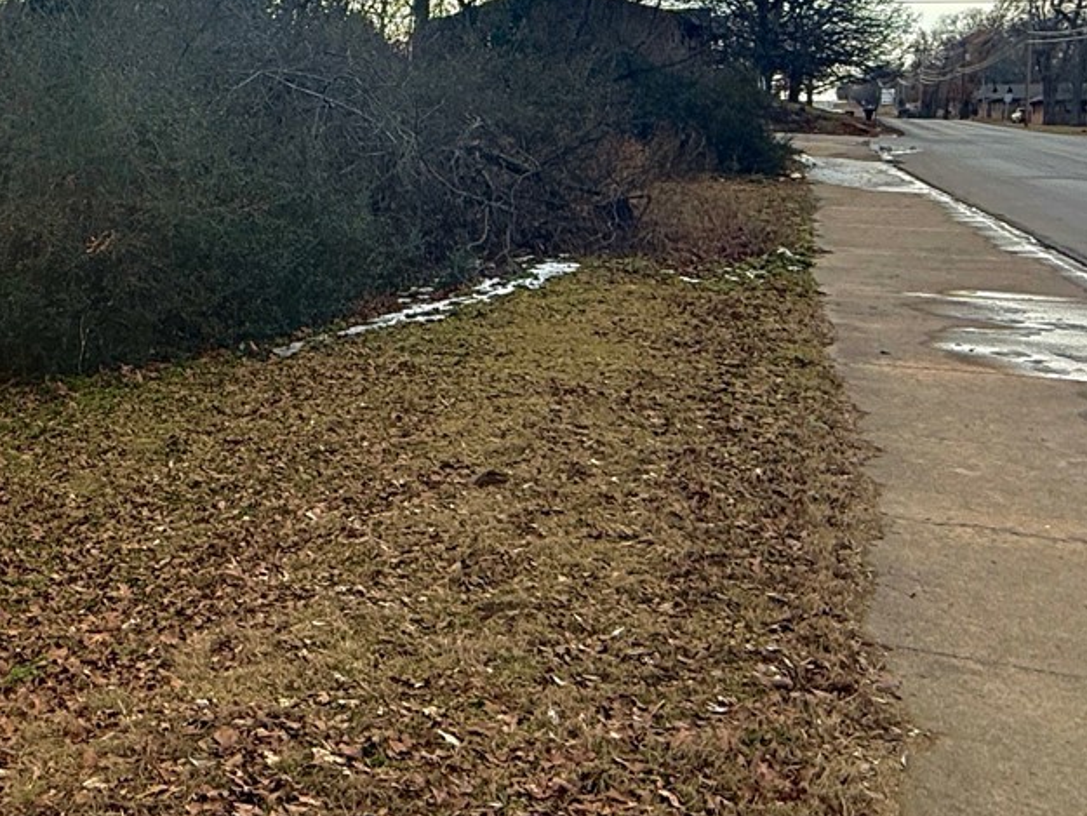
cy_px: 214
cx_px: 40
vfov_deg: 33.0
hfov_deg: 39.5
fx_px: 1351
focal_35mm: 43
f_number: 2.2
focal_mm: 2.22
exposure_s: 1/789
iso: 64
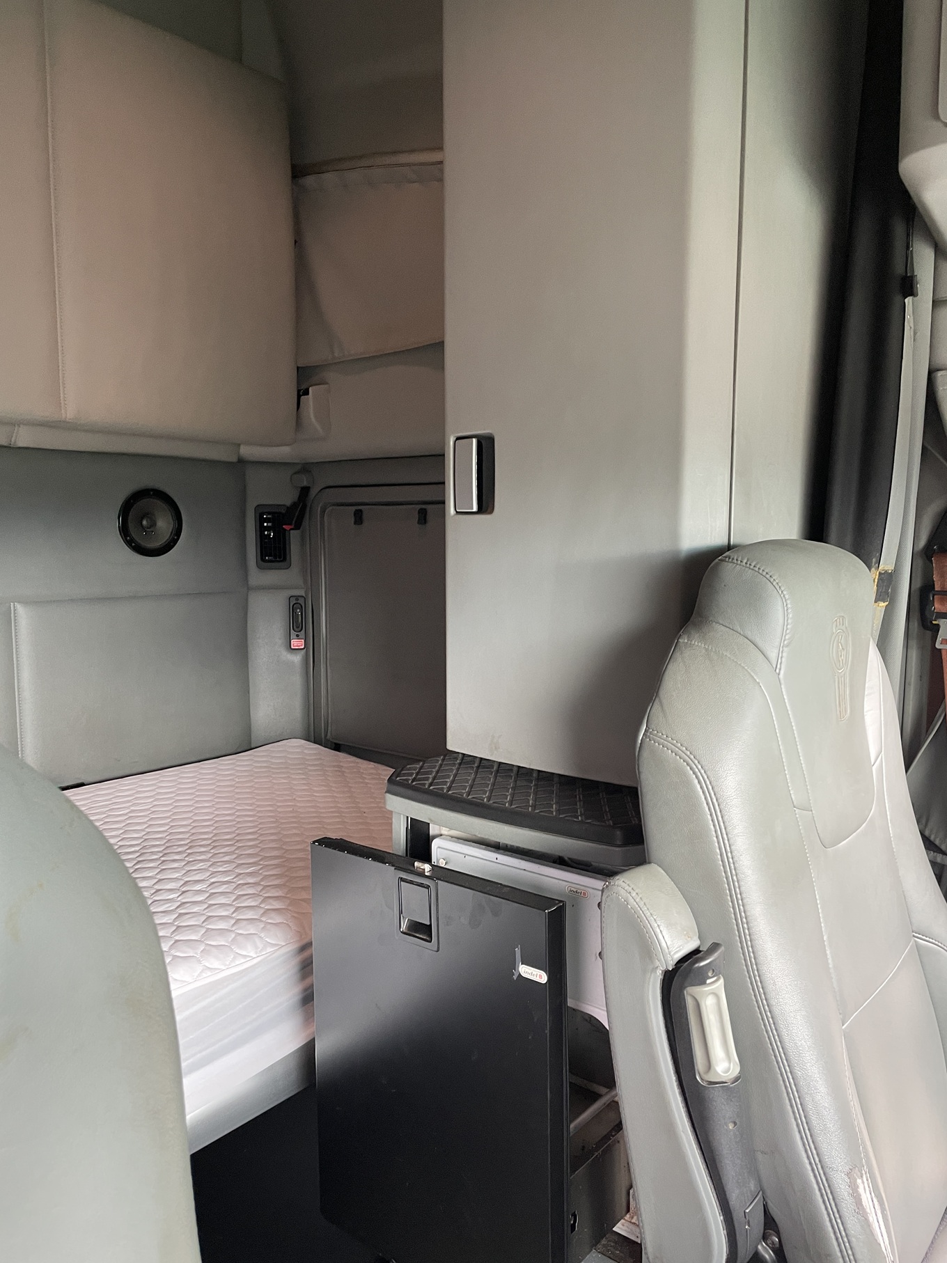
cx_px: 474
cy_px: 632
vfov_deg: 67.3
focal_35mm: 26
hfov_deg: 53.1
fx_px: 949
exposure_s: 1/67
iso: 125
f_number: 1.6
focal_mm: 4.2
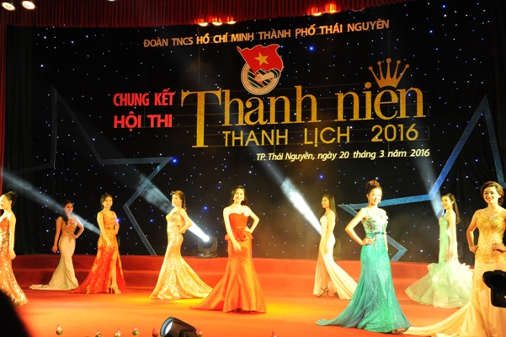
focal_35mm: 52
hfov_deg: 38.2
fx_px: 730
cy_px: 168
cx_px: 253
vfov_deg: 26.0
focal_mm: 52
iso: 2500
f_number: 5.6
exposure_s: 1/125
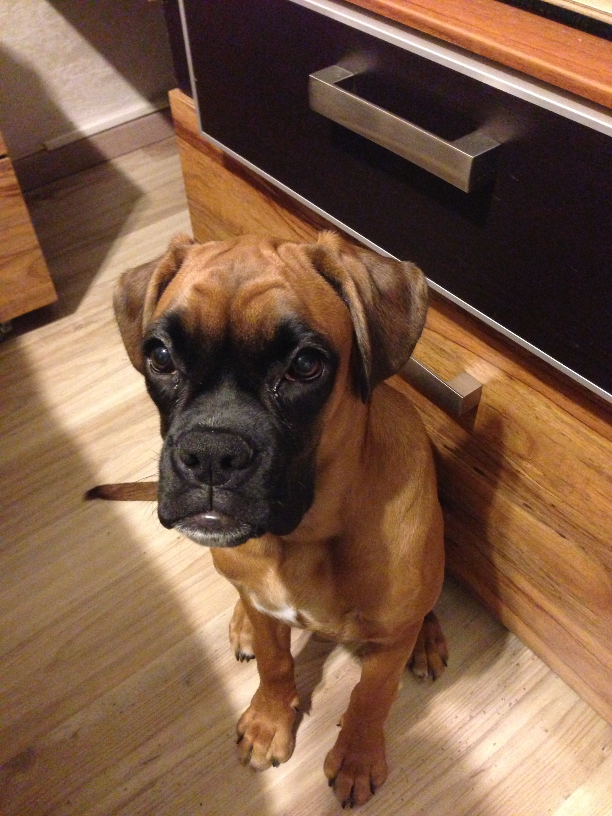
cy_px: 408
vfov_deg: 55.4
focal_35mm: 33
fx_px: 778
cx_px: 306
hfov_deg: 42.9
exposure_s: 1/15
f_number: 2.4
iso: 800
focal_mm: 4.13
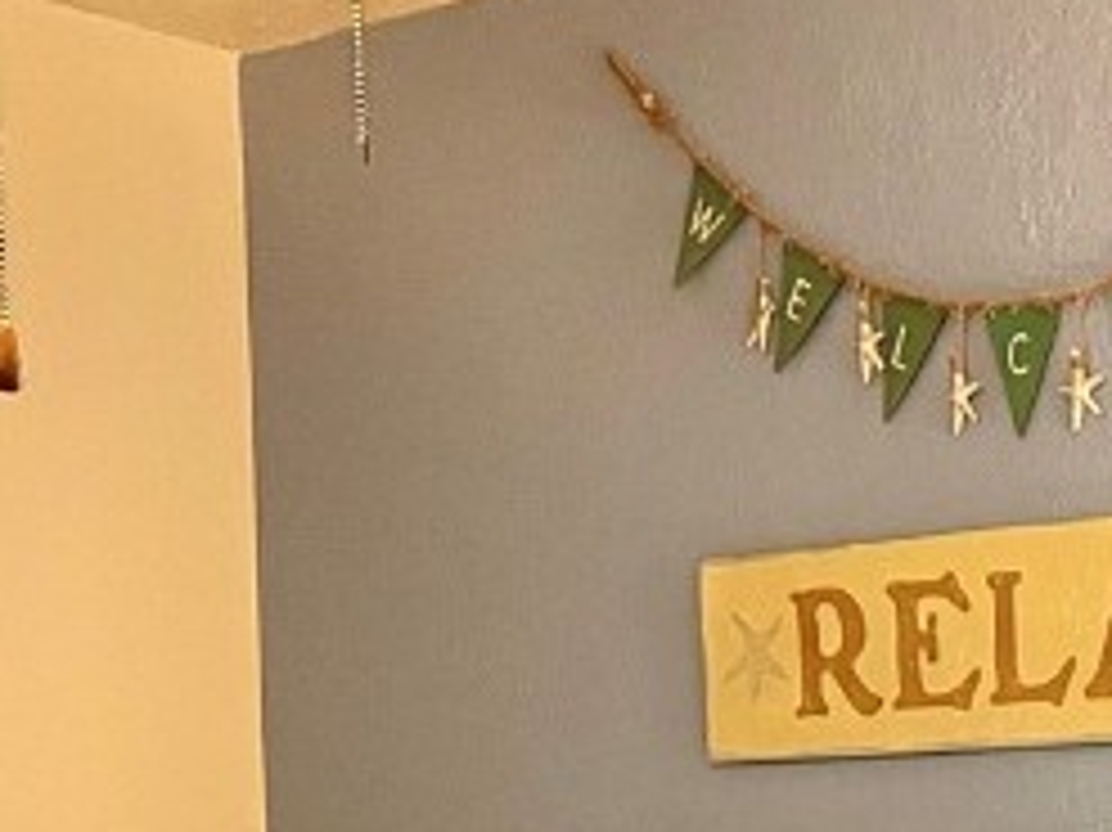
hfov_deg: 17.0
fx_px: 3468
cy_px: 1489
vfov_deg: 12.5
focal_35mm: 108
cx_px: 1513
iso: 125
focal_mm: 5.7
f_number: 1.5
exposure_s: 1/60
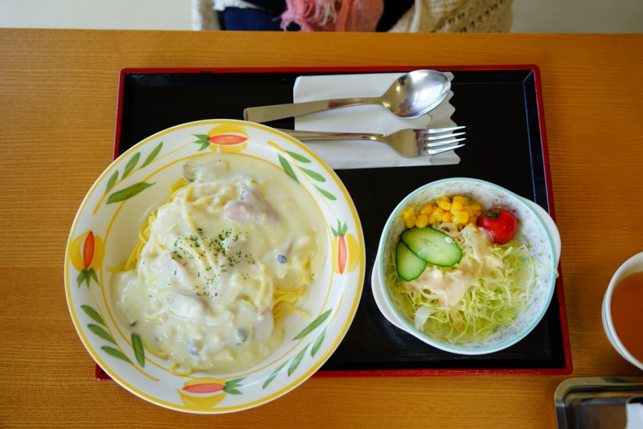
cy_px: 214
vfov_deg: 36.9
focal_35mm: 36
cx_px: 322
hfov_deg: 53.1
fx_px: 643
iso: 100
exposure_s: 1/60
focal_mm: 36
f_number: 4.5
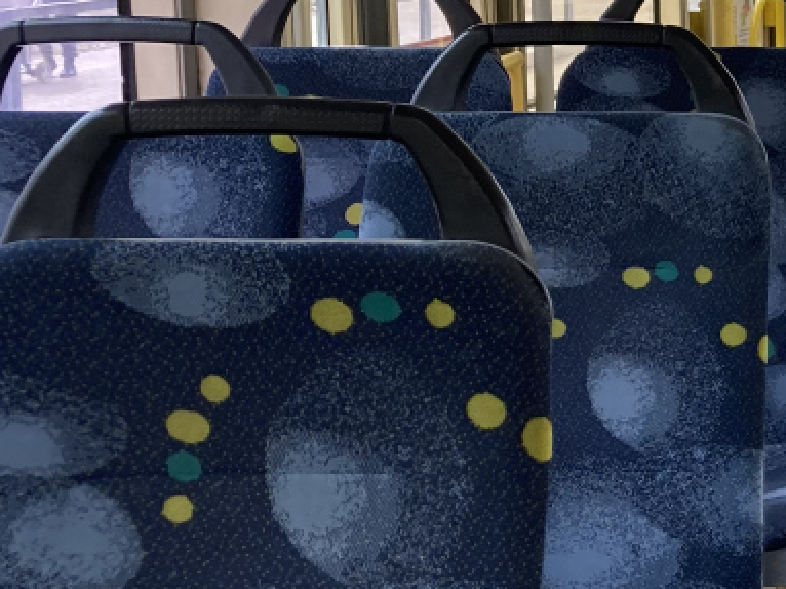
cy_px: 114
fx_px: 2156
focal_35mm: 95
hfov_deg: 18.5
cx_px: 1149
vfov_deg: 15.4
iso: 40
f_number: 1.8
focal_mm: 3.99
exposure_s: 1/121
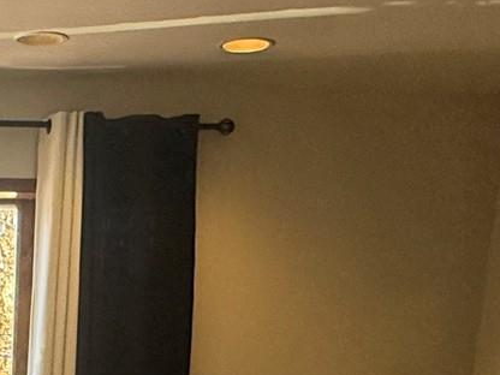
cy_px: 546
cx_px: -87
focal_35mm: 69
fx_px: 997
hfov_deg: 25.5
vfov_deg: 19.0
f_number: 2.2
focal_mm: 2.22
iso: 200
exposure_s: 1/120
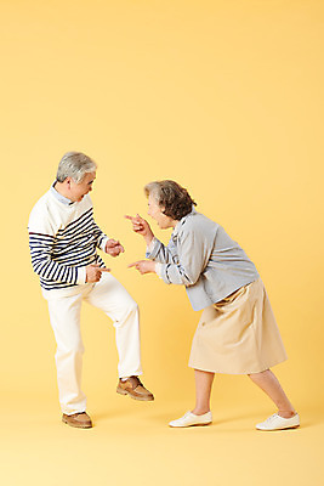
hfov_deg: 18.2
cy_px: 243
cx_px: 162
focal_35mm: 75
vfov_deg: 27.0
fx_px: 1012
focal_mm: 75
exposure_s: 1/125
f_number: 8
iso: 100
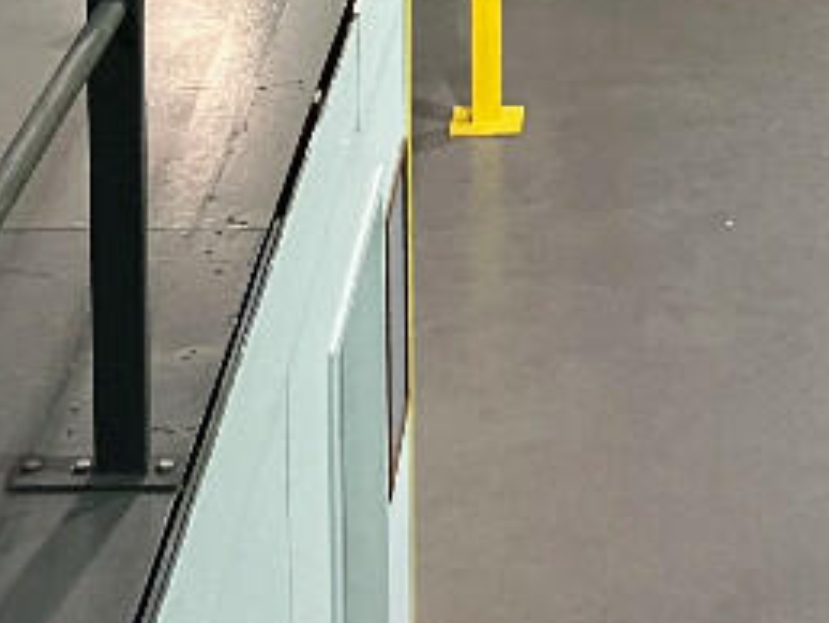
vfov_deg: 12.3
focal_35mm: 111
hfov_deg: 17.6
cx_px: 633
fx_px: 2661
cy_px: -485
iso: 160
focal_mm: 3.99
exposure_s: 1/50
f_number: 1.8
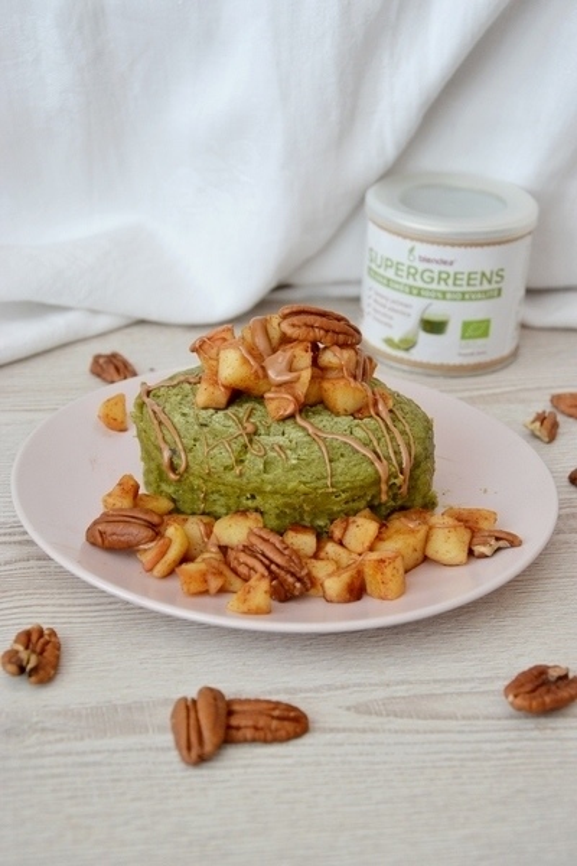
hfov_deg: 20.2
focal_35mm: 68
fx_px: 1623
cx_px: 288
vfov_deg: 29.9
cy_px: 433
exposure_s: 1/13
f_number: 4.8
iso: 800
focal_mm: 45
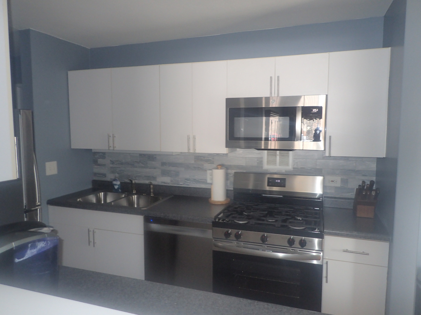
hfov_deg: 69.4
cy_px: 158
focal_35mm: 25
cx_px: 210
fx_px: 304
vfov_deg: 54.9
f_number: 2
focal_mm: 4.5
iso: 200
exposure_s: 1/30
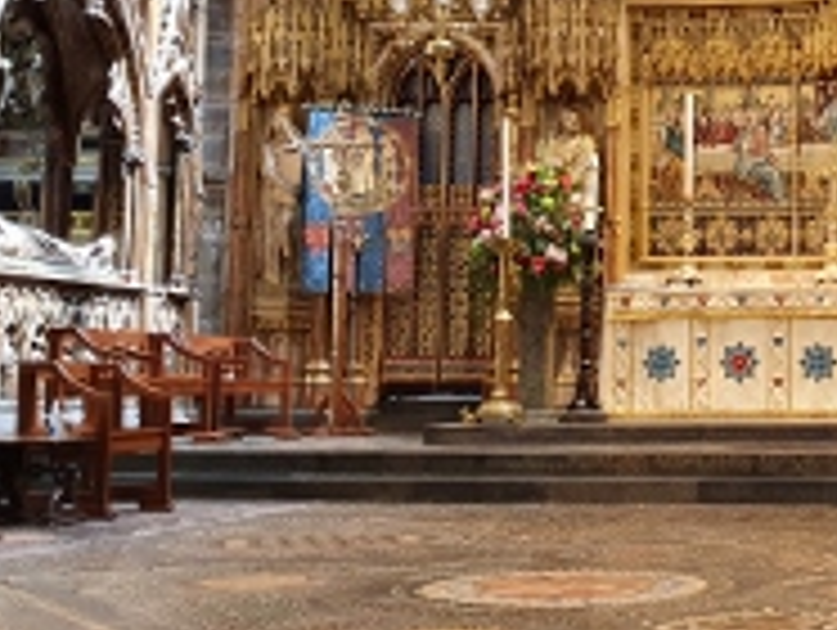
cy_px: 214
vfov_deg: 22.6
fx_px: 1574
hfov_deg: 28.2
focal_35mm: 65
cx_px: 817
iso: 200
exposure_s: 1/50
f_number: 1.5
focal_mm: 4.32
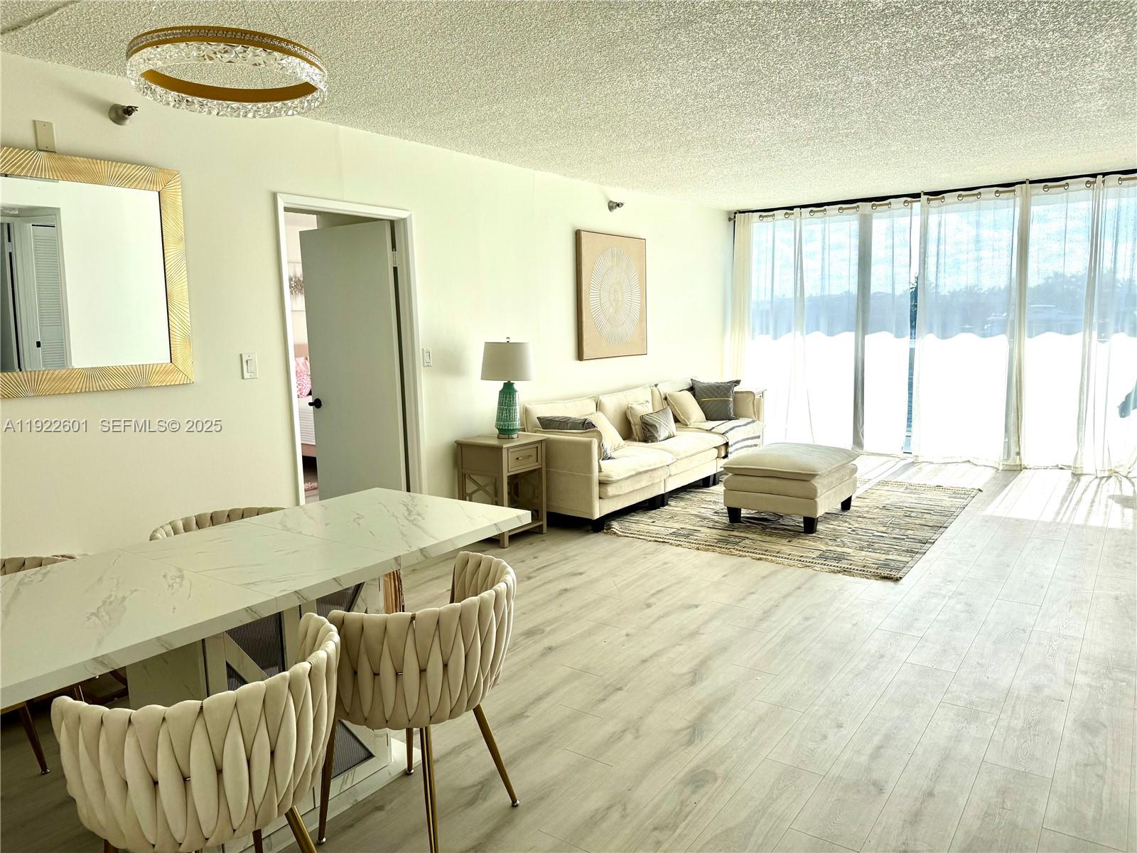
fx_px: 788
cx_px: 568
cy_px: 426
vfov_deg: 56.8
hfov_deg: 71.6
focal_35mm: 24
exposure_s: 1/1524
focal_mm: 6.76
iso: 80
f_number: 1.78
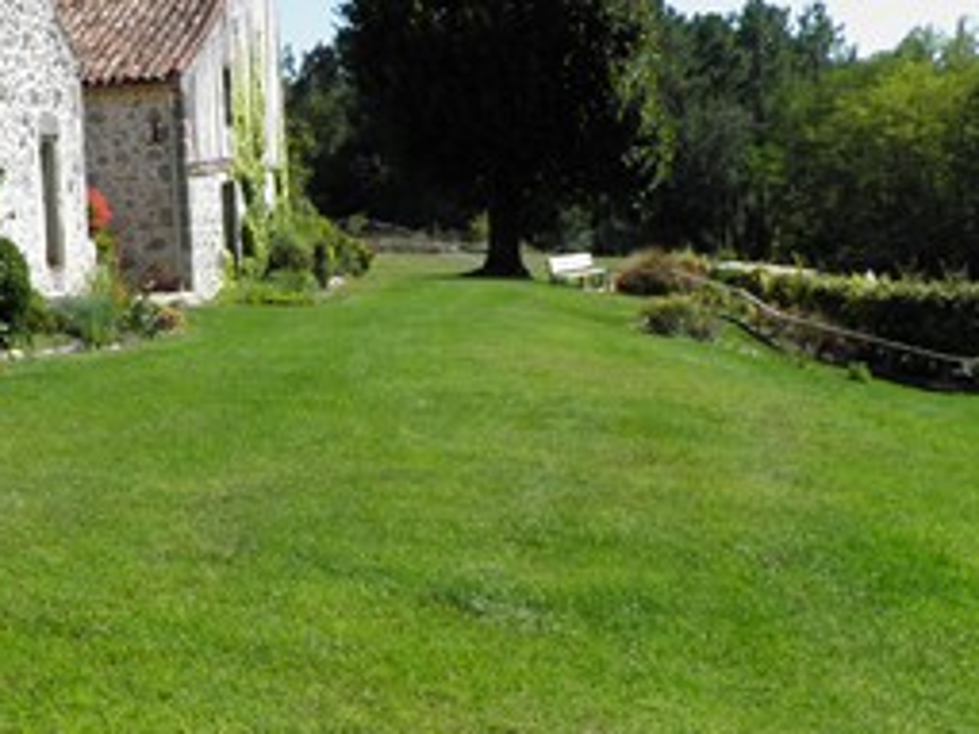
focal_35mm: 66
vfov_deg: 22.2
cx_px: 242
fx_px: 1866
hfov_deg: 28.9
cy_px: 373
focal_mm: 4.9
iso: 50
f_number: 5.7
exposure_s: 1/250
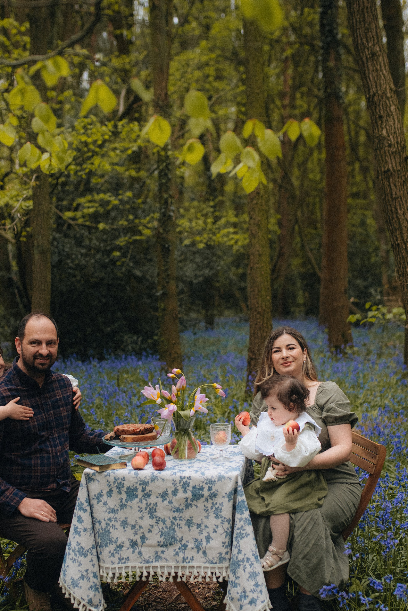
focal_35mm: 45
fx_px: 765
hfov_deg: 29.8
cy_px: 365
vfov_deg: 43.4
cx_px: 161
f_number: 2.2
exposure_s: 1/1600
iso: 640
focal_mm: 35
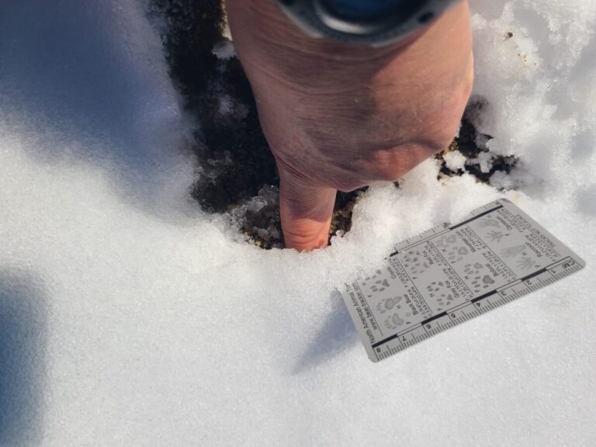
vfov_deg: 53.1
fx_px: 448
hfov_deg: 67.3
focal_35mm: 26
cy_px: 224
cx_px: 298
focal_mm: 5.4
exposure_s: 1/4373
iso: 40
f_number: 1.8
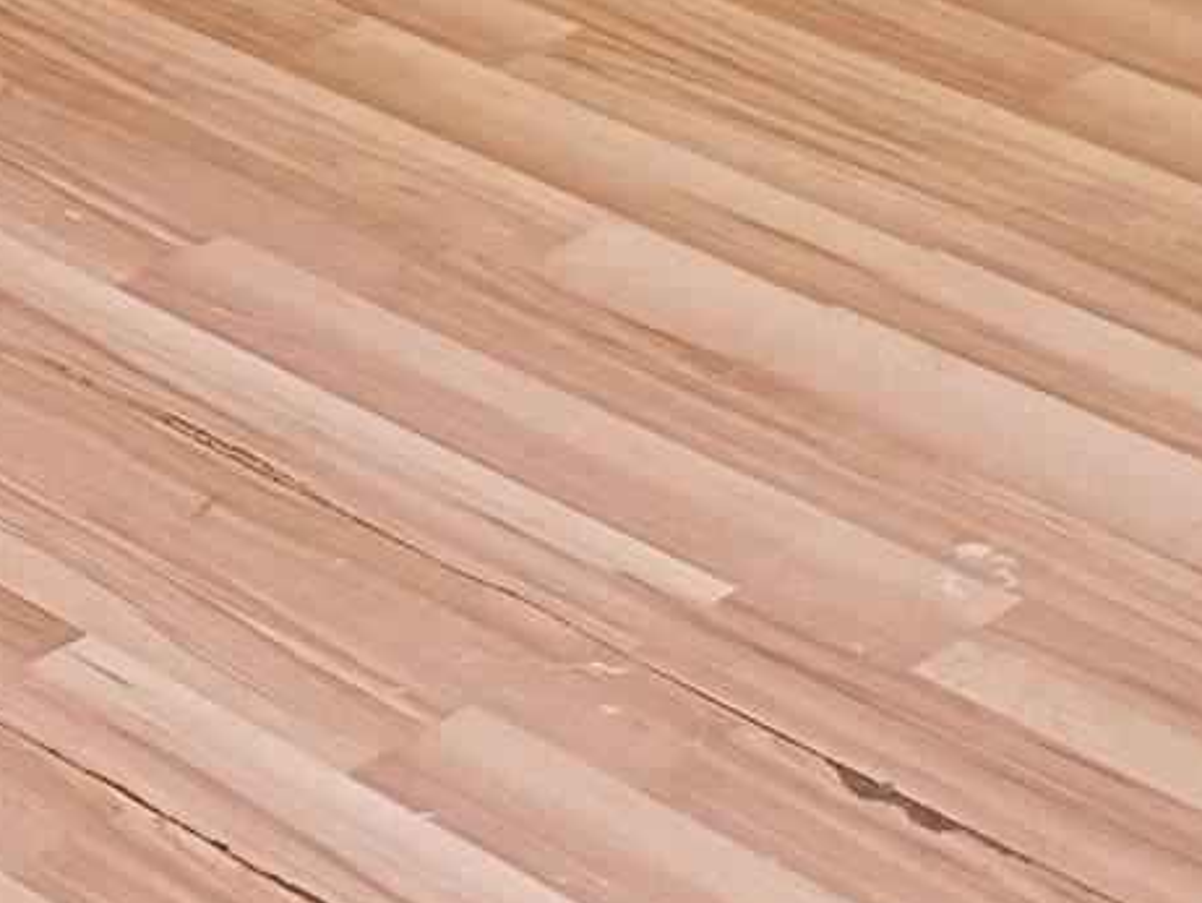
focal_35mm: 160
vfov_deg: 7.8
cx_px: -352
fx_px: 5557
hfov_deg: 12.0
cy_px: -2030
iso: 320
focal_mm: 6.76
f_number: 1.78
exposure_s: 1/120
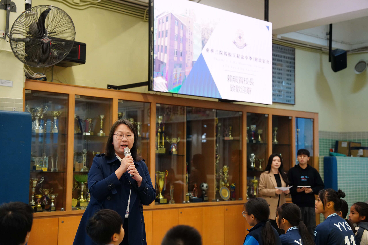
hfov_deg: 36.2
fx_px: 562
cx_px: 184
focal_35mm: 55
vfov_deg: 24.6
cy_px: 122
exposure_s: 1/160
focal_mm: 55
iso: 2500
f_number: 2.8
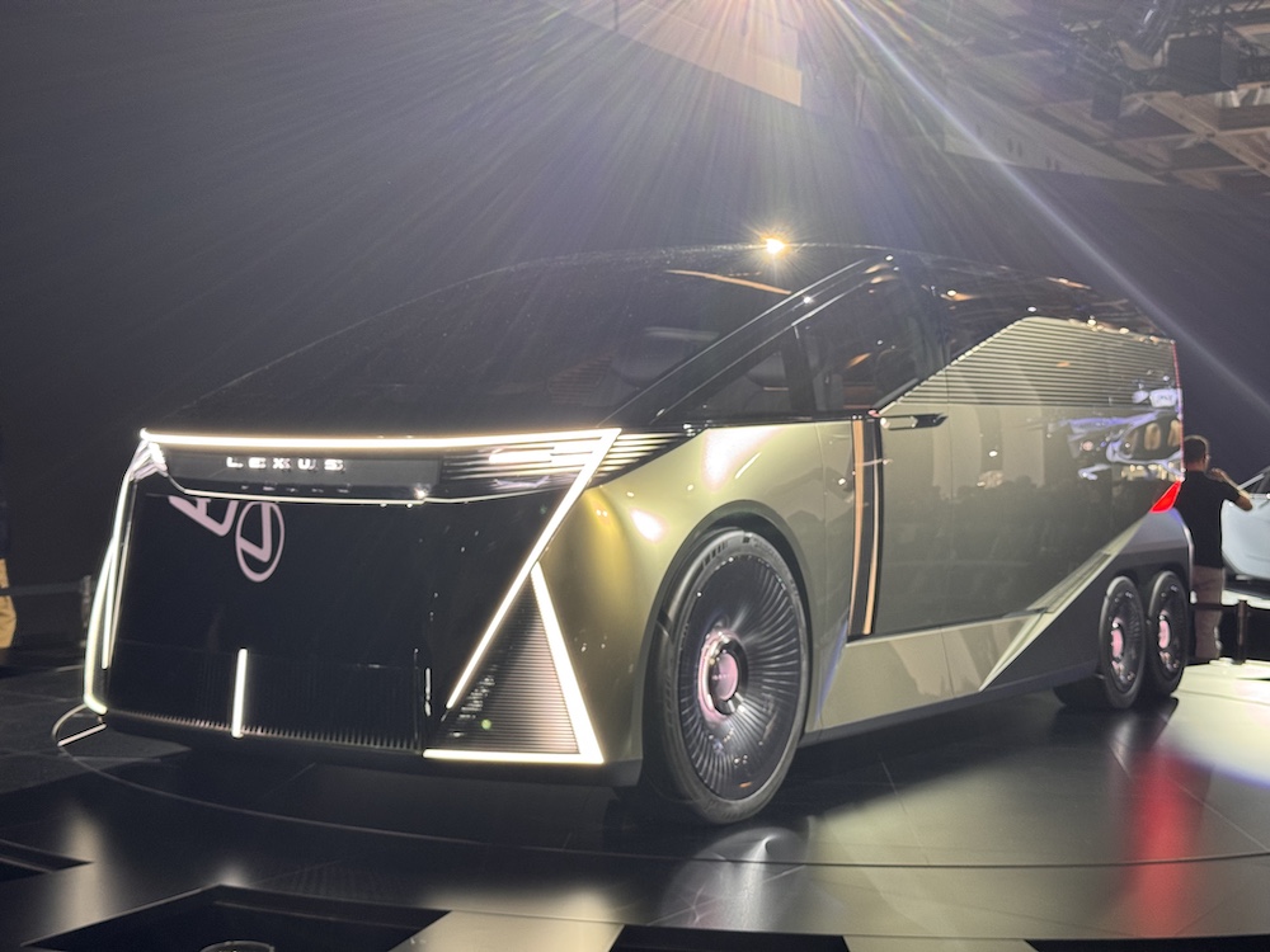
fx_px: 1761
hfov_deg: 39.7
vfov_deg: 30.3
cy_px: 476
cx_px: 635
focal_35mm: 48
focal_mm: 6.76
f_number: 1.78
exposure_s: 1/60
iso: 125
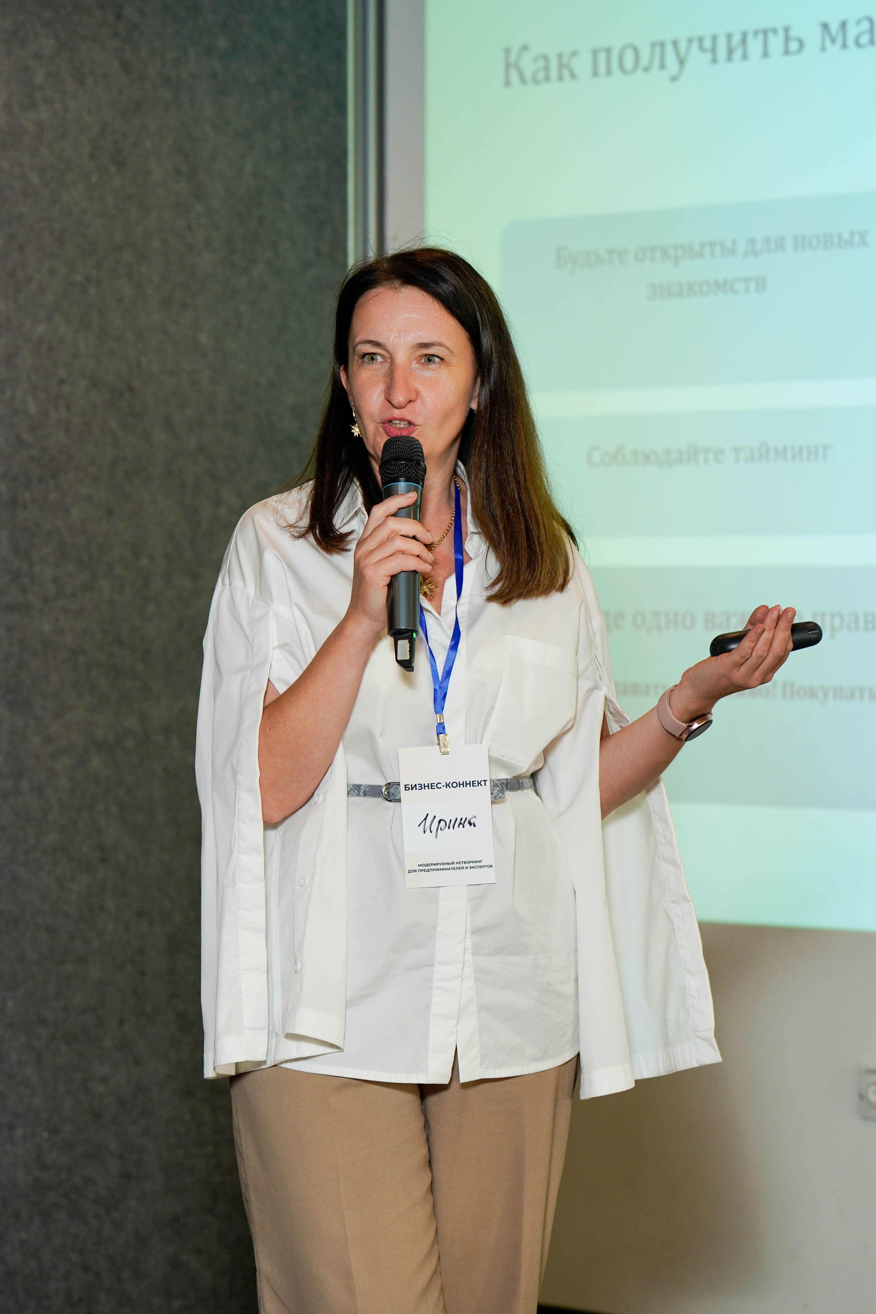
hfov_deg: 14.3
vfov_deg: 21.2
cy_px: 657
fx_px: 3504
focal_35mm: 96
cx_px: 438
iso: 640
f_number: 4.5
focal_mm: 96
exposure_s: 1/200
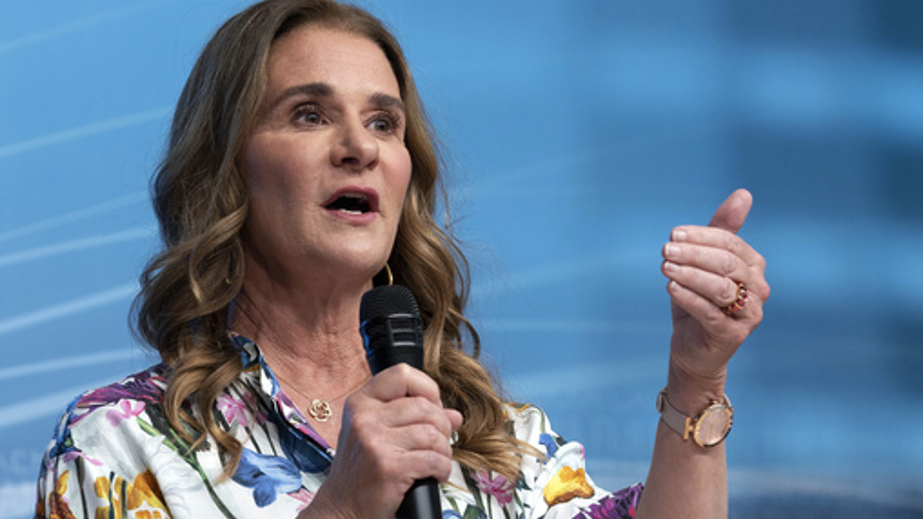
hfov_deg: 10.2
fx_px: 5165
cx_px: 460
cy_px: 271
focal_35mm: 211
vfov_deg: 5.8
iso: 1600
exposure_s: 1/320
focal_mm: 200
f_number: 5
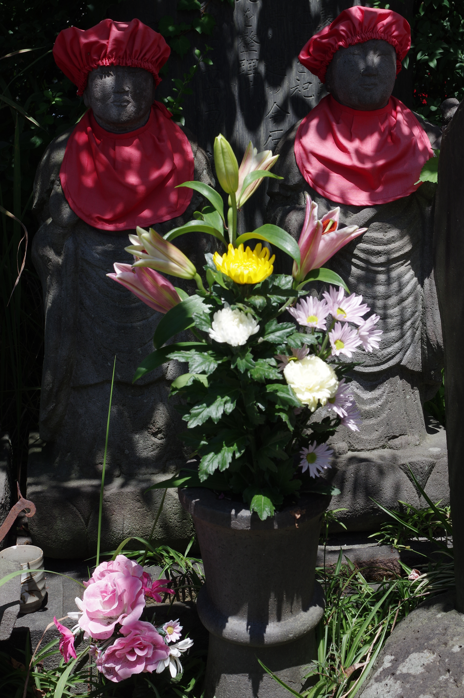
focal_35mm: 60
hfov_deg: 22.6
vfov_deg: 33.4
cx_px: 232
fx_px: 1162
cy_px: 349
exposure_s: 1/200
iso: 200
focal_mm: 40
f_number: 9
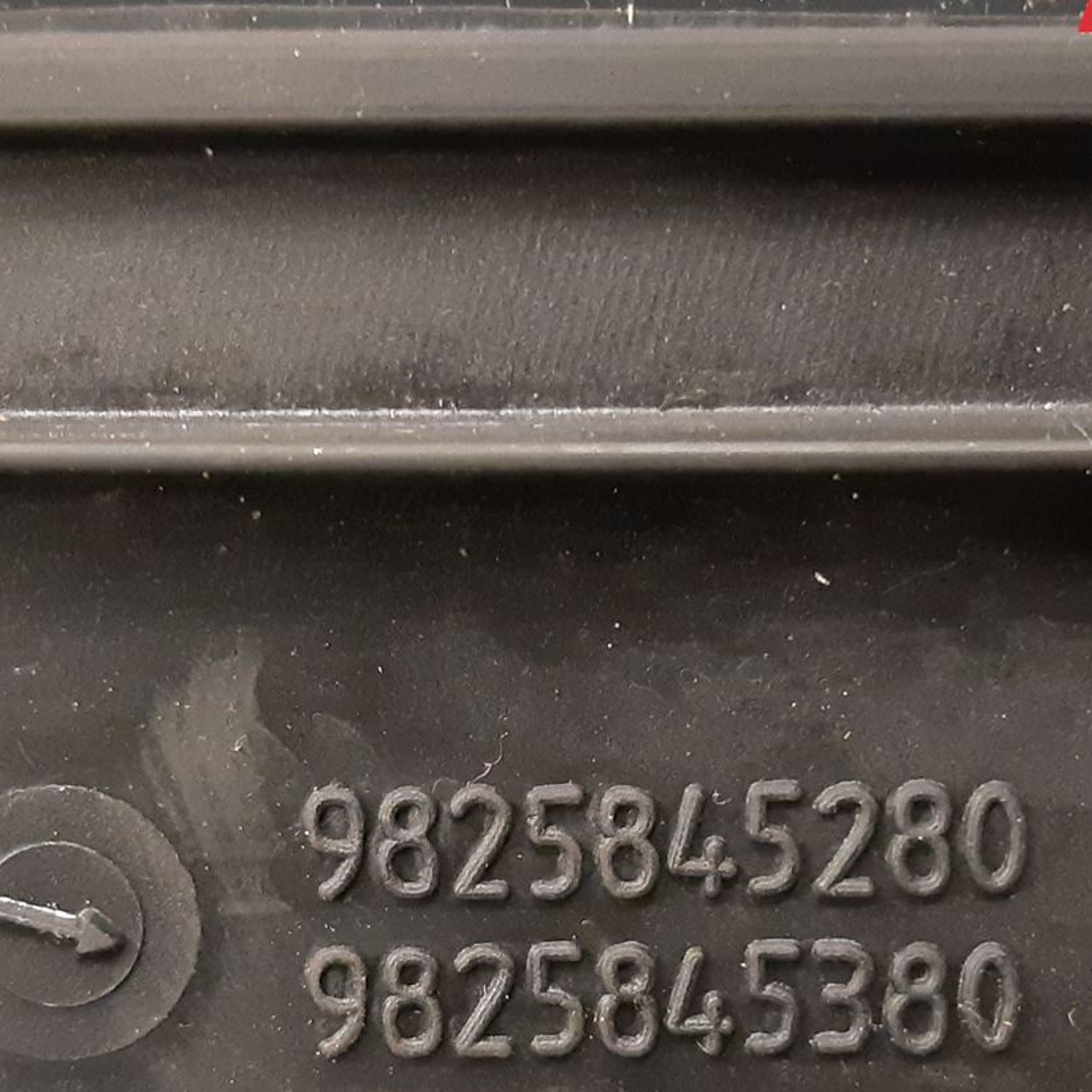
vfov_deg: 29.6
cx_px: 535
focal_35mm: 57
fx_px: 2034
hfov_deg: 30.0
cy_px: 825
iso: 500
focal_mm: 3.93
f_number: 1.7
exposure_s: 1/25
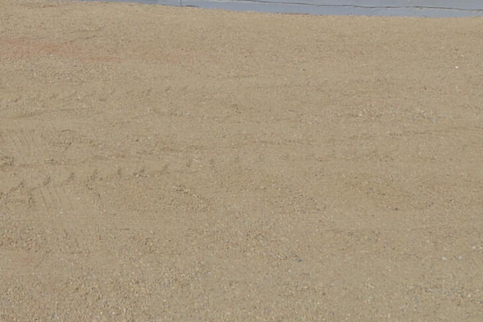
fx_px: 1140
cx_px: -52
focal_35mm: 85
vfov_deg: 14.9
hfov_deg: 22.5
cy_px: -160
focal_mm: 18
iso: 100
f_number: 9
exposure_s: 1/320
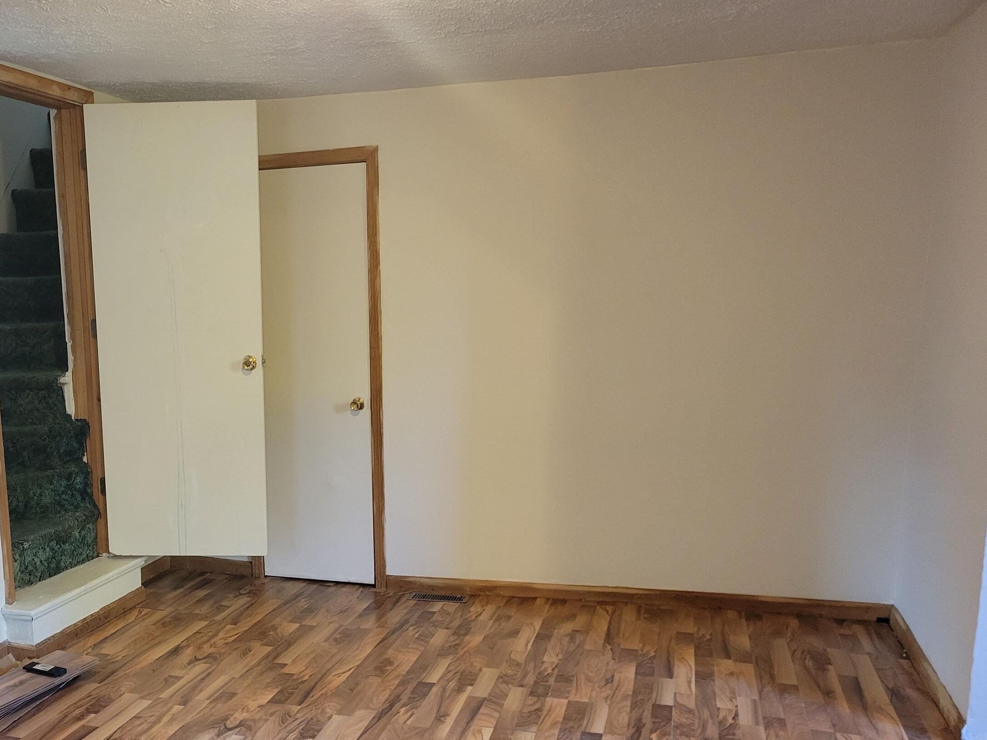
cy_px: 500
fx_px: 1026
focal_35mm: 36
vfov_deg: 39.1
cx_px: 315
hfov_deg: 50.3
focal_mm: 5.4
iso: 500
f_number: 1.8
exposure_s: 1/40
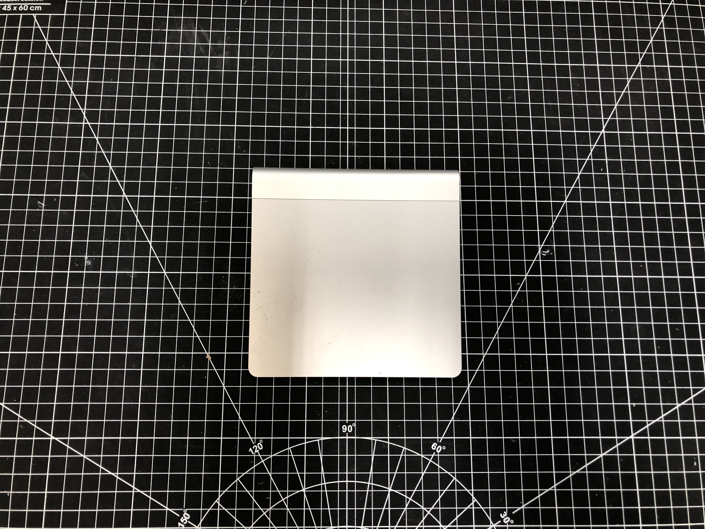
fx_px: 570
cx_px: 352
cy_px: 264
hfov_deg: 63.4
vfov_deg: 49.7
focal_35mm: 28
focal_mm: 3.99
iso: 40
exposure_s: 1/30
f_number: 1.8
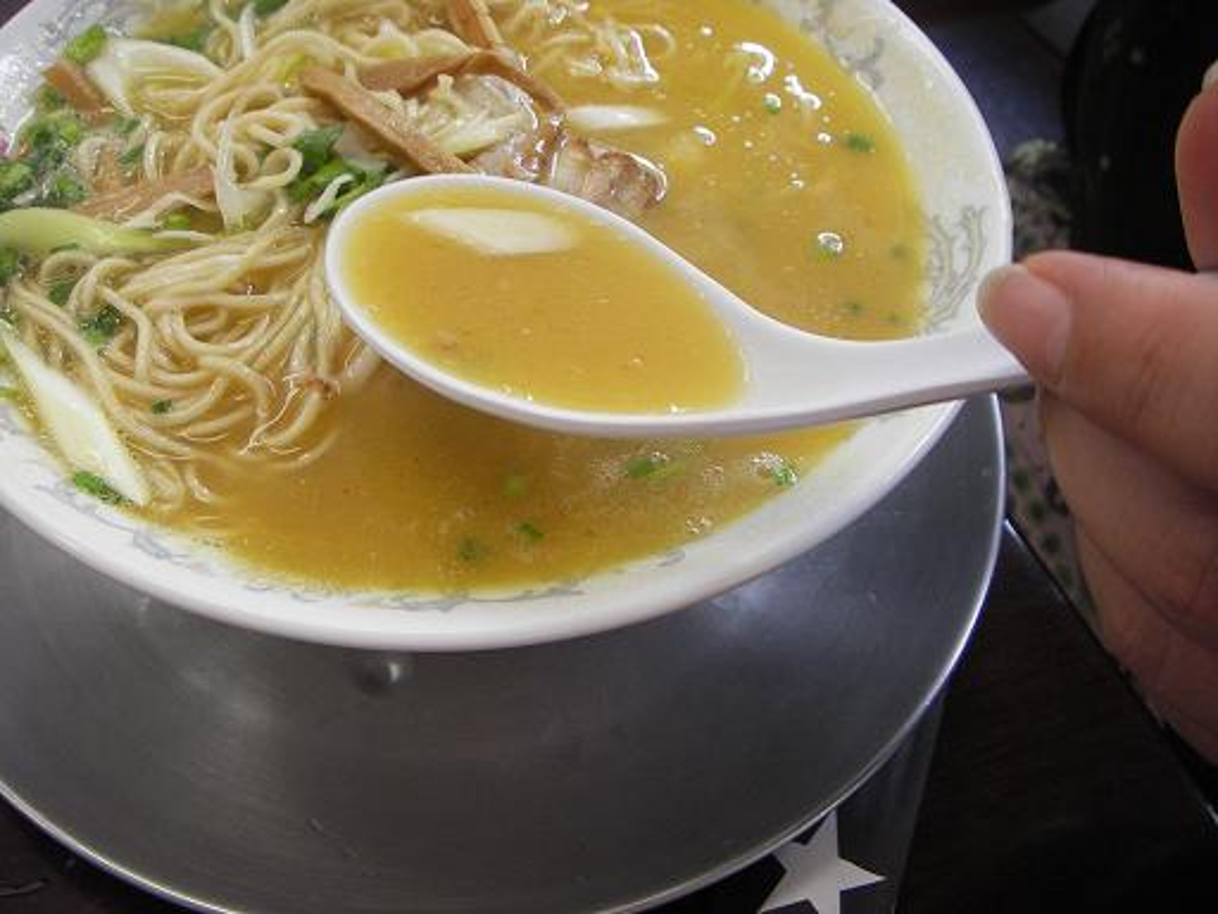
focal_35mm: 38
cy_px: 457
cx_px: 609
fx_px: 1337
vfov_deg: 37.7
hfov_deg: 49.0
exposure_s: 1/30
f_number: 3.3
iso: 80
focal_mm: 6.3
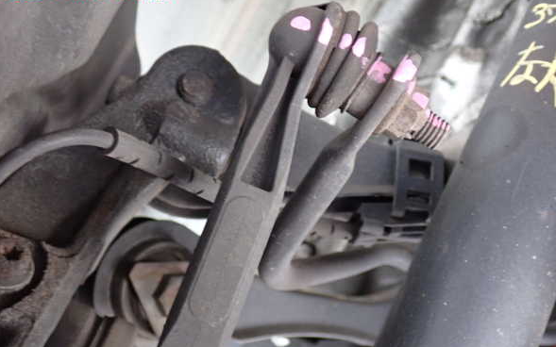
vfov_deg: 31.2
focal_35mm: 41
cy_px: 193
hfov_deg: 48.2
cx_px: 280
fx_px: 621
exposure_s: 1/20
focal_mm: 6.83
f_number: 2.7
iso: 800
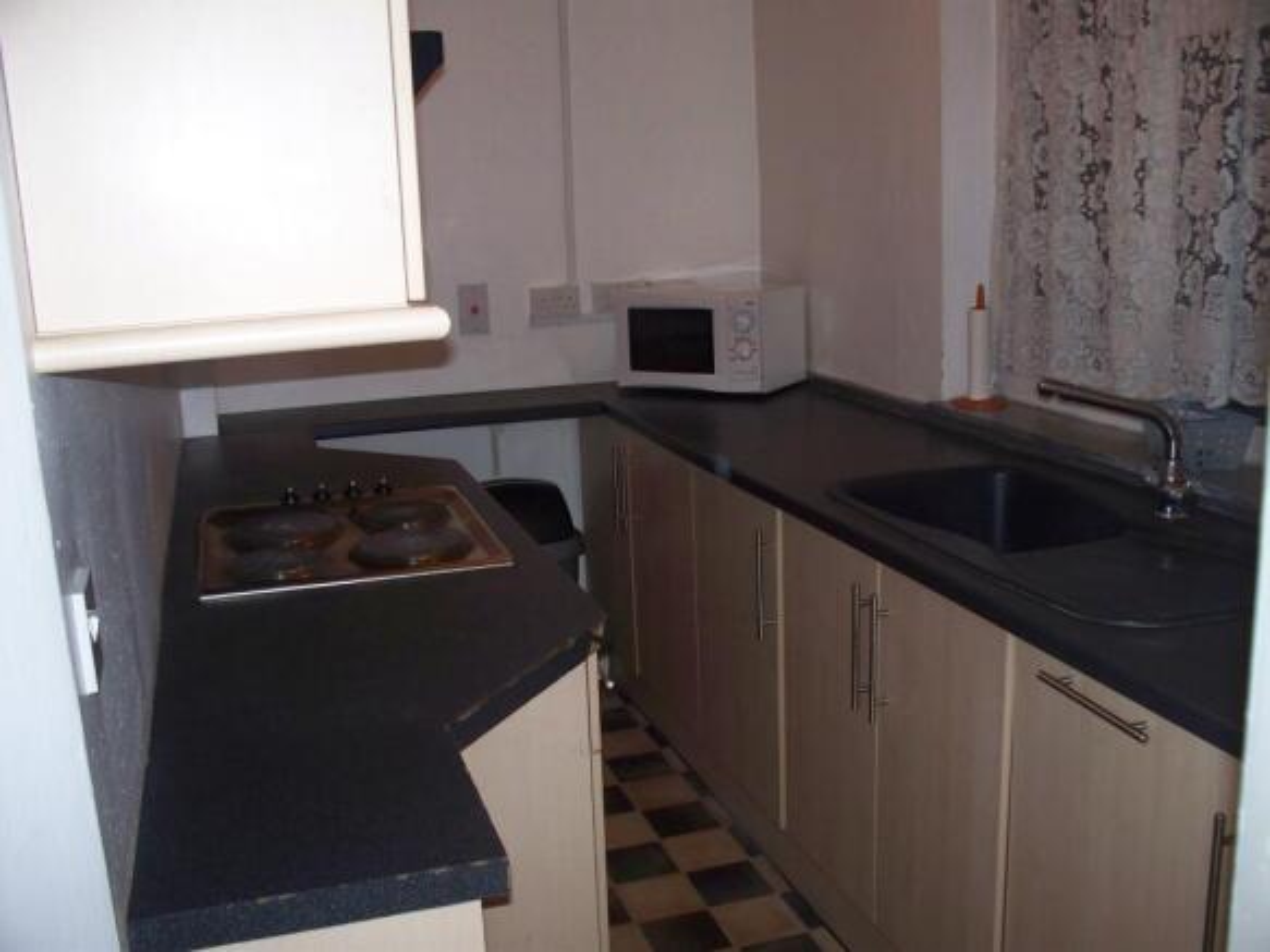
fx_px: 1321
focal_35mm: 36
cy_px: 476
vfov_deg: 39.6
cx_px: 635
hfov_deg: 51.4
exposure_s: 1/30
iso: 200
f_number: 2.8
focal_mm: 7.54
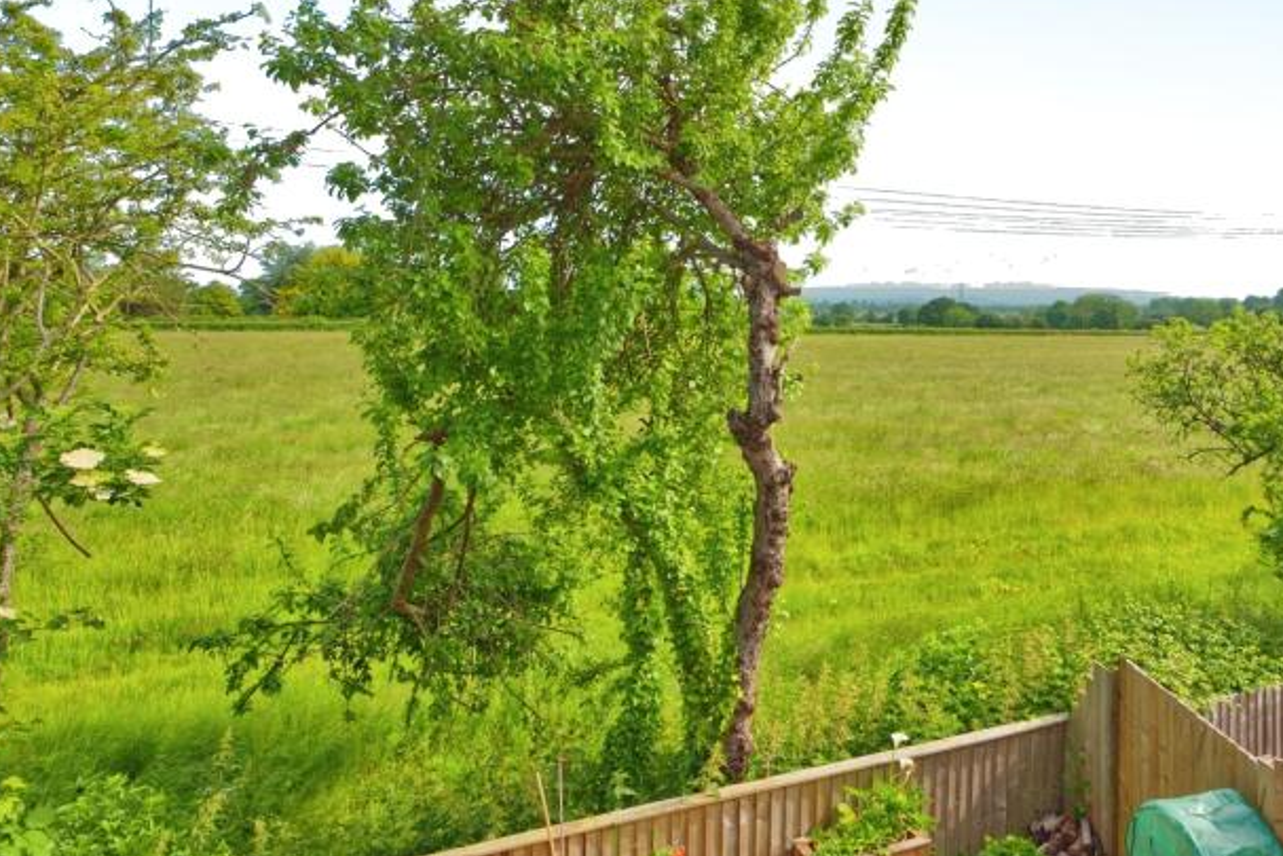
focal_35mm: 27
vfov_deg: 47.3
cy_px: 294
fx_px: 962
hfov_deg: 65.0
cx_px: 888
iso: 400
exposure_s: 1/640
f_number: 9
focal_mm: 16
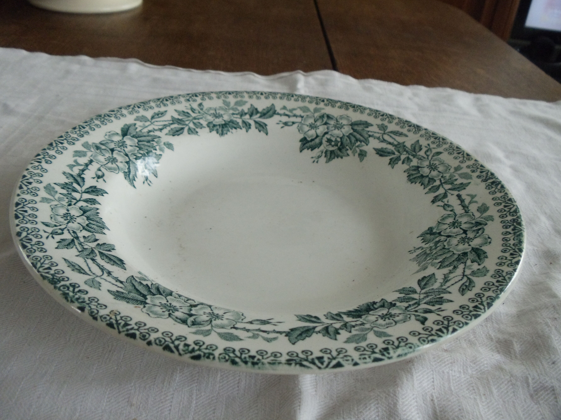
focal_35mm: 45
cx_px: 274
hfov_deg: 42.1
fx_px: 729
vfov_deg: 32.2
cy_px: 206
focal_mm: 6
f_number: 3.5
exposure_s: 1/50
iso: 400
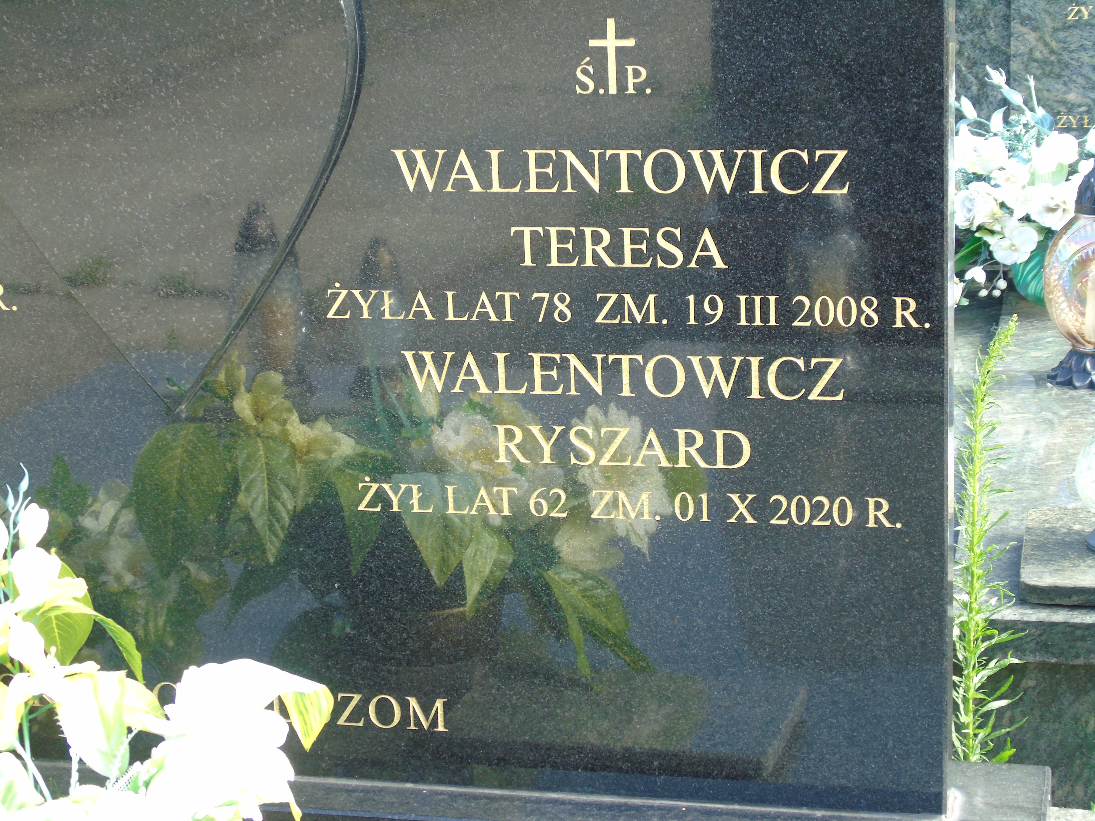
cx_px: 548
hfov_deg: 23.8
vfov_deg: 18.0
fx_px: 2594
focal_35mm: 82
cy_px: 410
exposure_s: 1/50
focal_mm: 15
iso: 80
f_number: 4.1
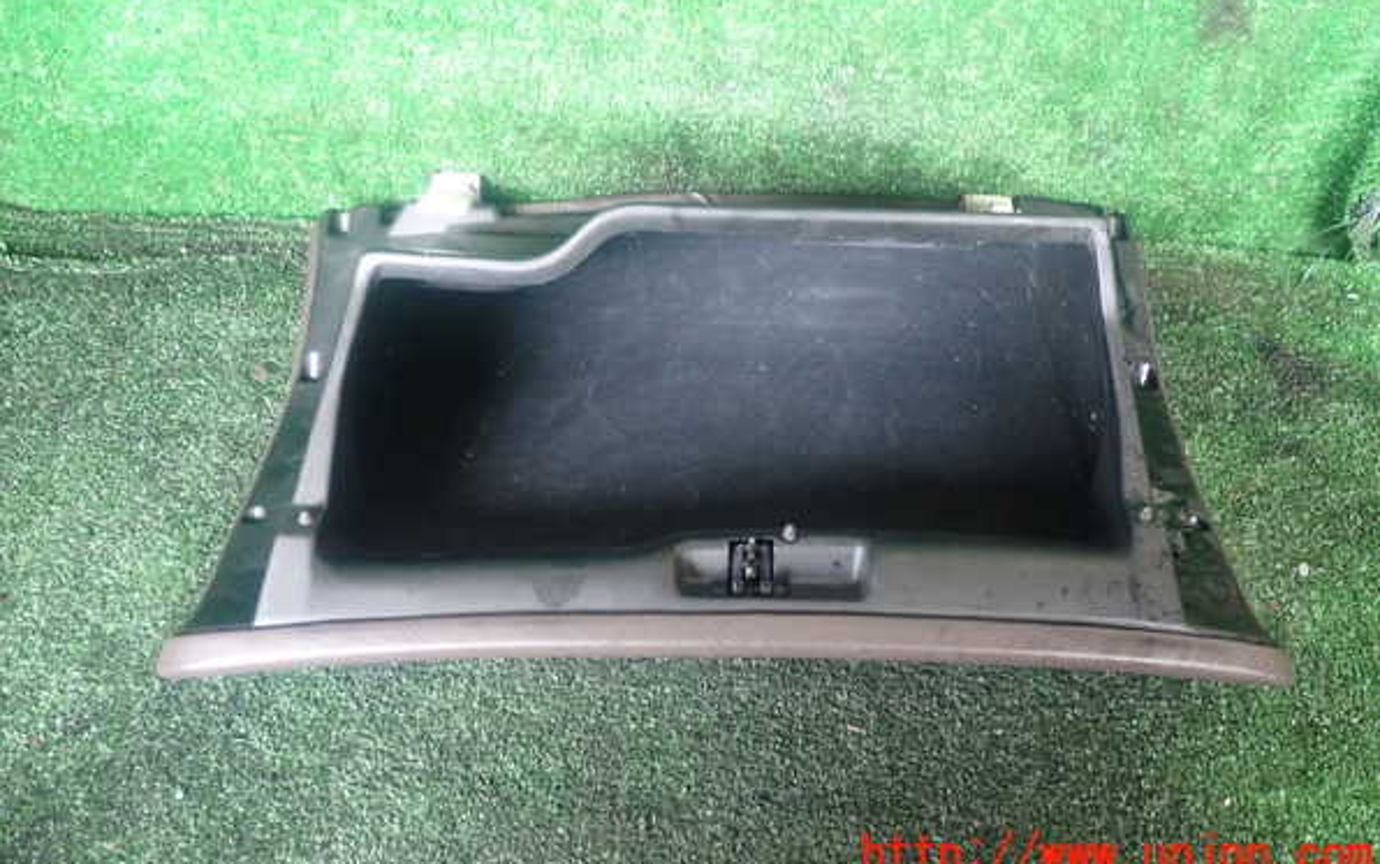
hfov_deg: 59.6
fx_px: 1204
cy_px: 364
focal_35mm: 32
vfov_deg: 39.4
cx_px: 690
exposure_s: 1/30
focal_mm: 5.4
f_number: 2.3
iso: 640
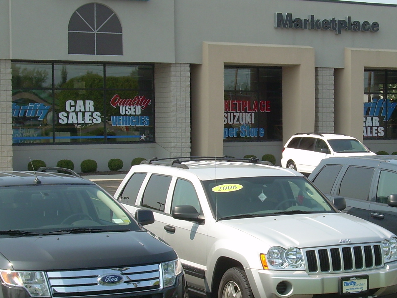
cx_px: 282
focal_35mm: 96
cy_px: 170
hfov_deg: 20.3
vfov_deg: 15.4
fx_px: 1101
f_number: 5.5
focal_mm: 9.6
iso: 50
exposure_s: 1/250
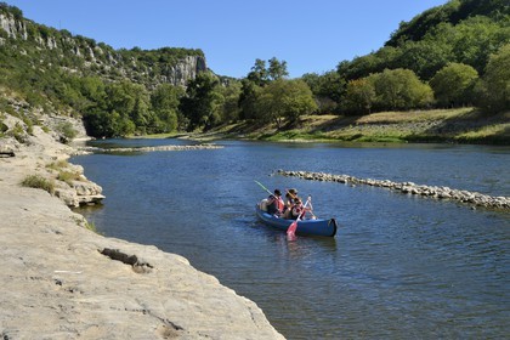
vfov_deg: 29.9
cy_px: 170
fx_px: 637
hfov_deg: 43.6
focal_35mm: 45
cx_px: 255
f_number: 13
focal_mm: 45
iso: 200
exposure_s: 1/250
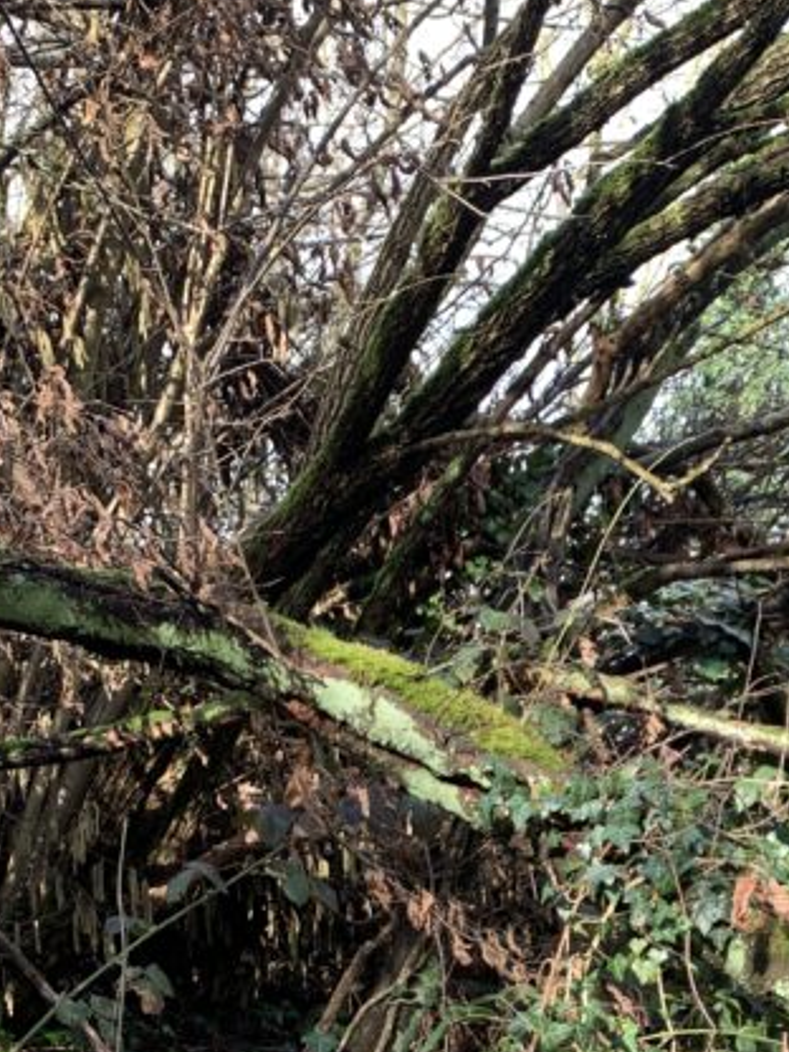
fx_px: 1945
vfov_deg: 28.1
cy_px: 1092
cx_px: 612
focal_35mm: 64
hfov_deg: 22.7
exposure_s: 1/203
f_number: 1.8
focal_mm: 4.25
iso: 25
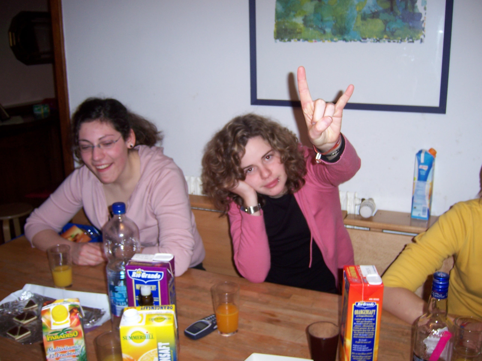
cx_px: 241
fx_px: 501
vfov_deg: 39.7
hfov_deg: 51.4
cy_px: 180
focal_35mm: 36
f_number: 2.8
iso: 80
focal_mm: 6.2
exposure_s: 1/60
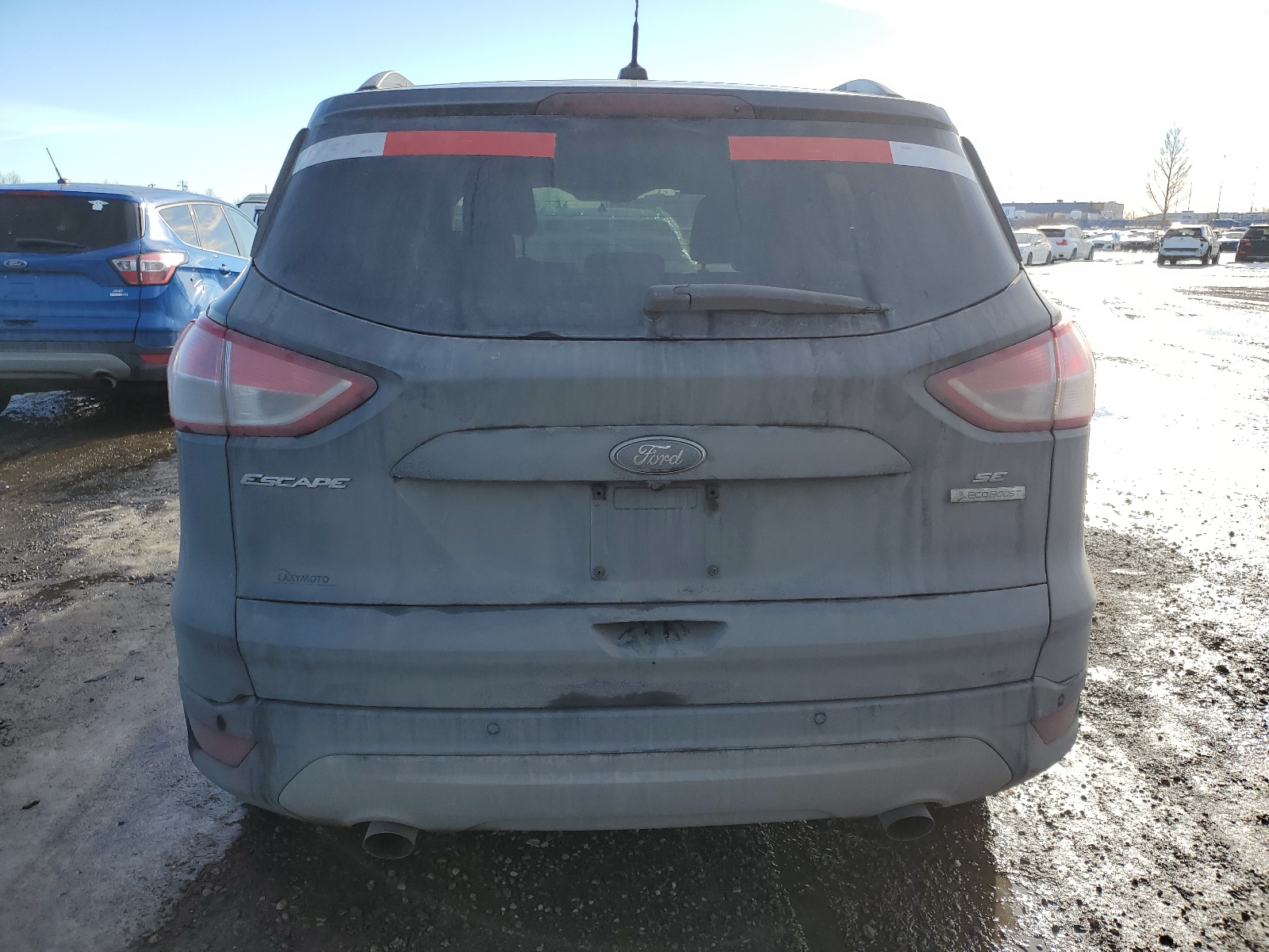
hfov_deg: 67.3
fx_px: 953
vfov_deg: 53.1
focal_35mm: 26
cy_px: 476
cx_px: 634
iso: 50
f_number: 1.5
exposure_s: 1/1667
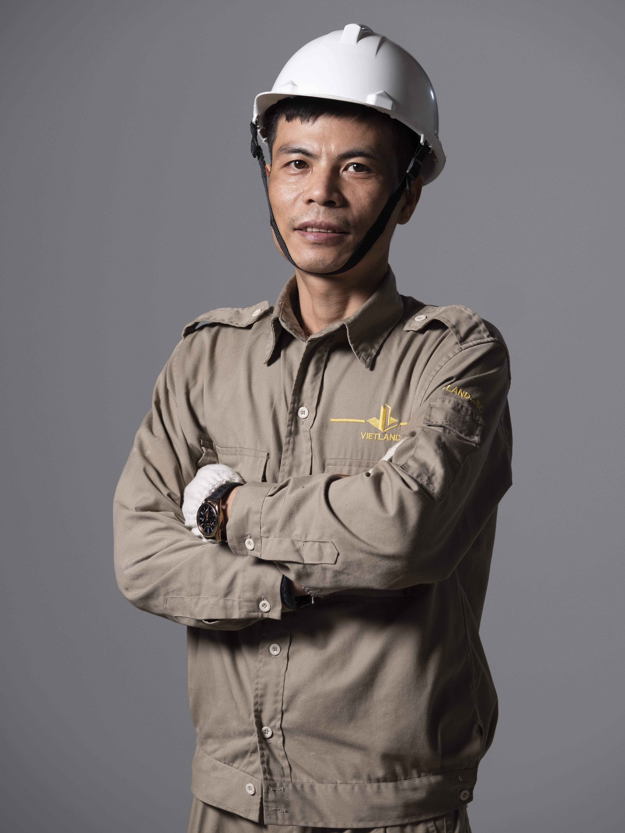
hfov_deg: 10.0
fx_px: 3563
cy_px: 408
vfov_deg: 13.3
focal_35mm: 148
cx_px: 314
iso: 200
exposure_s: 1/125
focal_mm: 90.6
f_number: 4
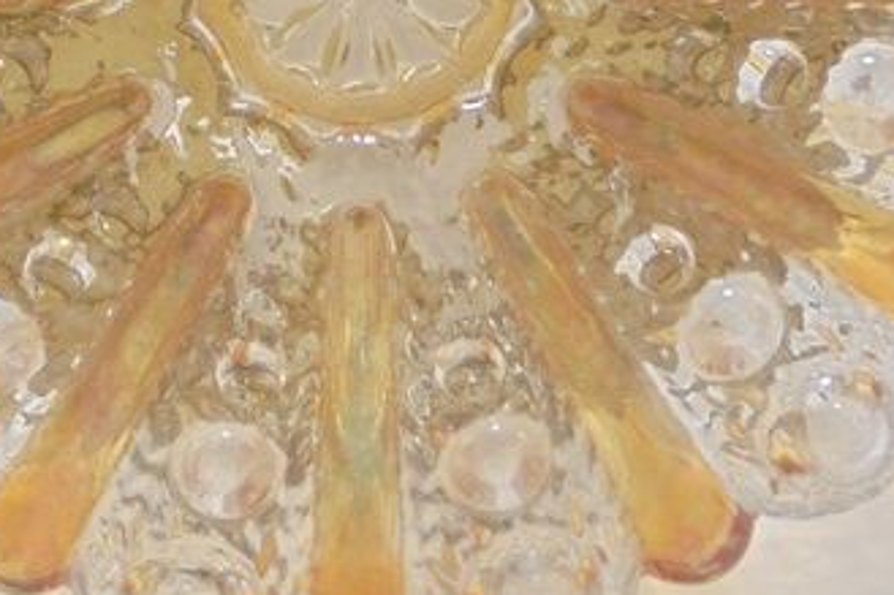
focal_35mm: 74
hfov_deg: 27.3
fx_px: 1837
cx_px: 357
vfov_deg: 17.9
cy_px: -22
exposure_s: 1/50
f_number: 3.5
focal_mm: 4.6
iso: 100
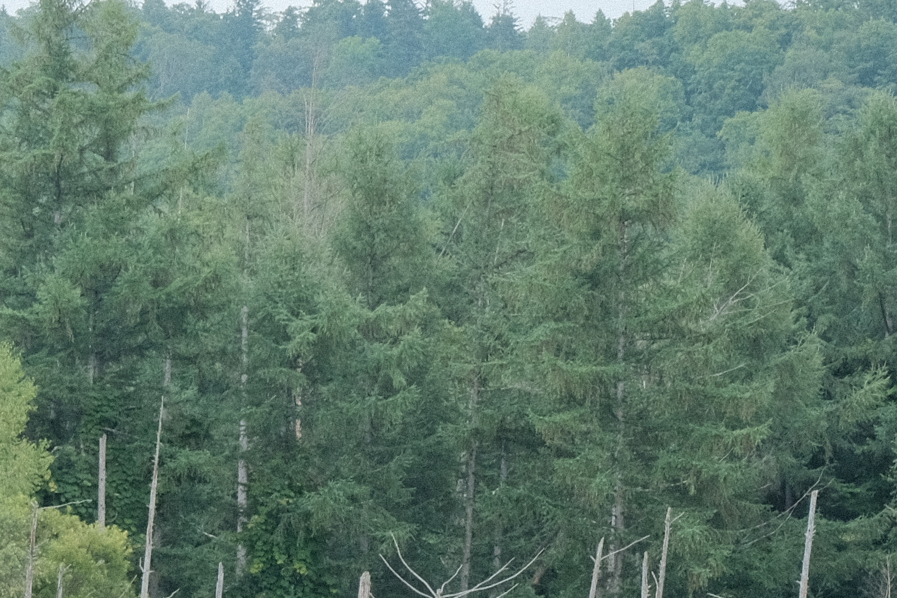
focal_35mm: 233
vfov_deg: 5.9
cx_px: 336
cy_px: 710
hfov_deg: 8.8
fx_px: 5805
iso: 800
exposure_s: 1/90
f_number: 11
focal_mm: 45
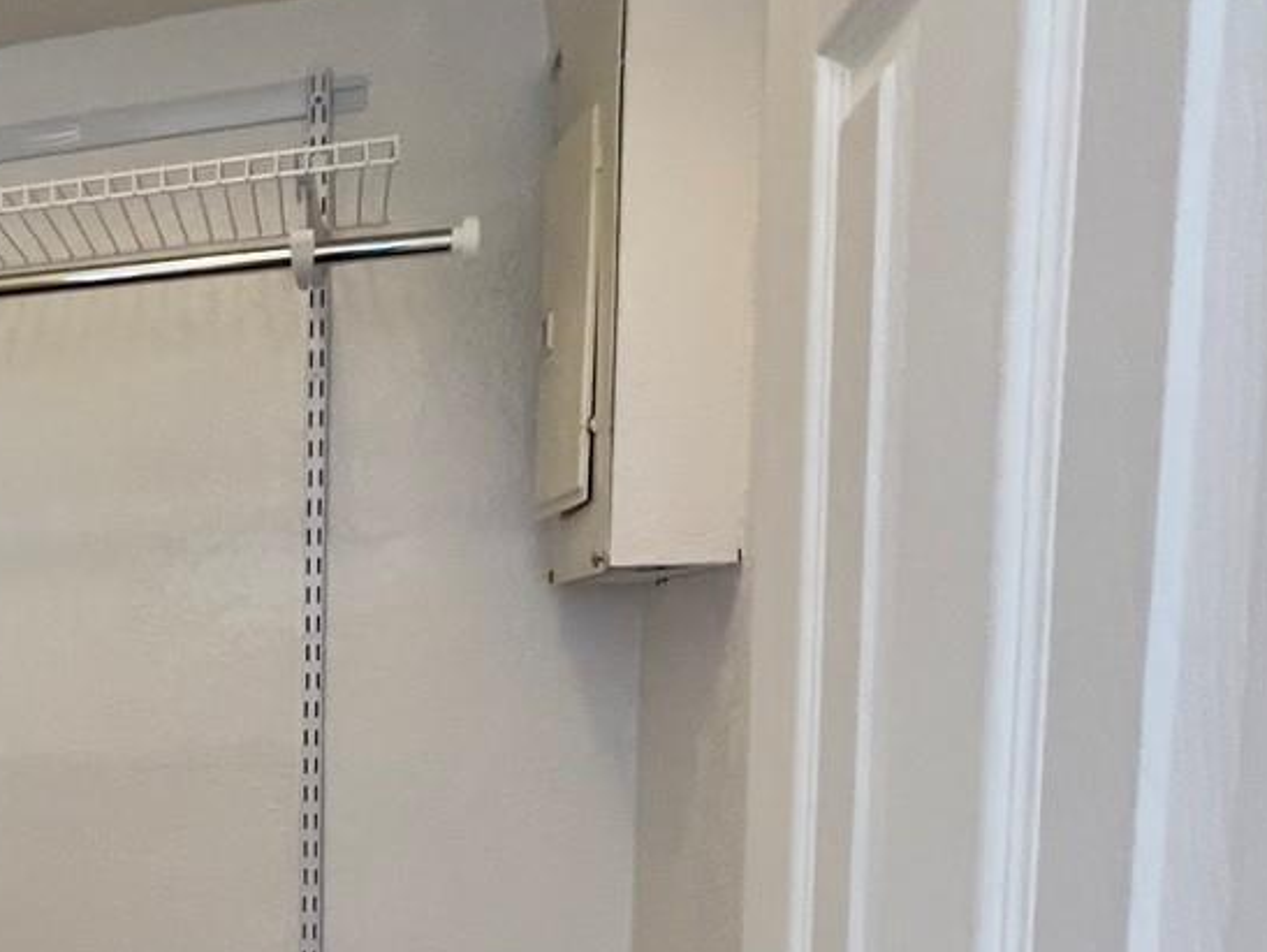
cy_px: 845
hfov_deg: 39.4
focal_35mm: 38
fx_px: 1392
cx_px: -146
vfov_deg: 35.7
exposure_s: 1/60
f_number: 2.4
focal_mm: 1.54
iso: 320
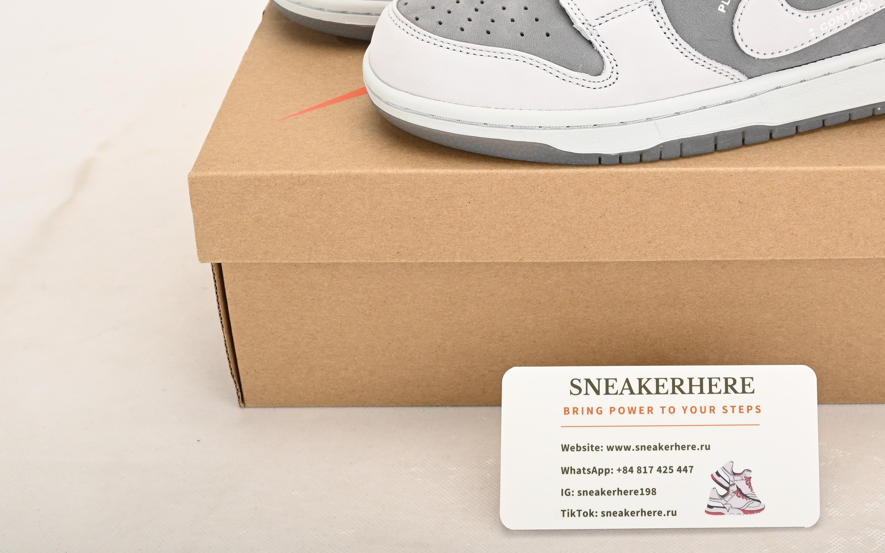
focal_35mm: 64
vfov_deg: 20.0
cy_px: 78
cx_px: 659
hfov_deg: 31.4
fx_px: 1544
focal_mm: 37
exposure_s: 1/200
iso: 100
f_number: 11
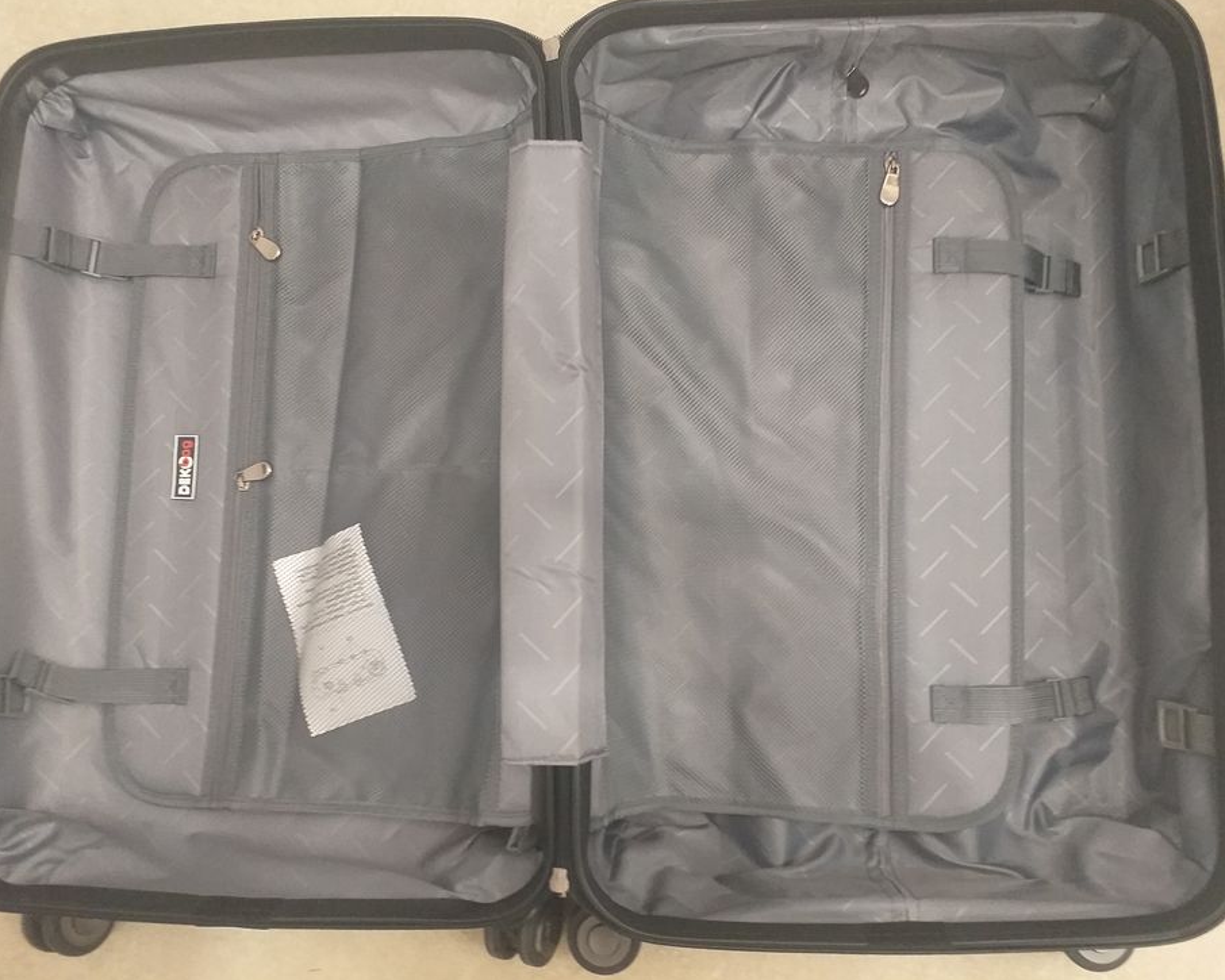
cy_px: 477
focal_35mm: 28
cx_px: 626
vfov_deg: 51.5
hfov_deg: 62.2
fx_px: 1015
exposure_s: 1/33
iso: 200
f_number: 1.9
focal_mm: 3.6
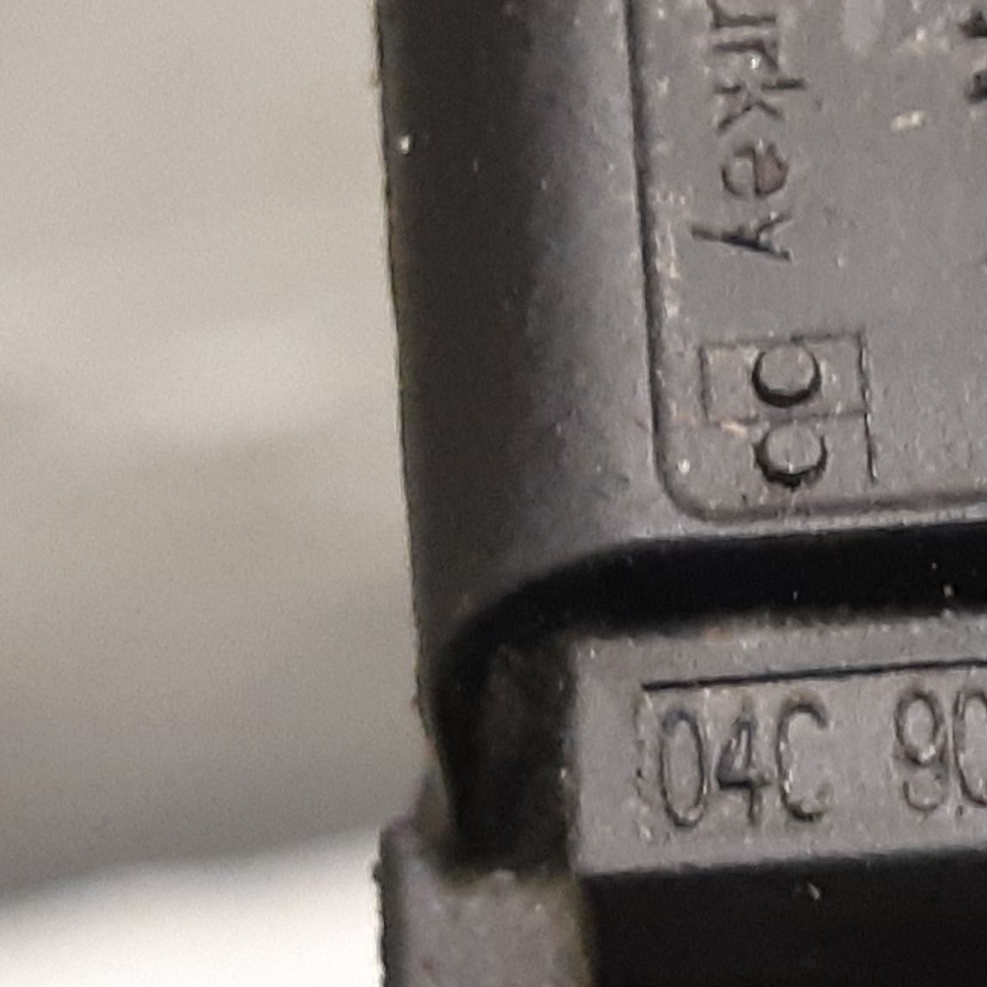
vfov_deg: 40.8
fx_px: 1323
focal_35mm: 41
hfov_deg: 39.8
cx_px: 744
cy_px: 411
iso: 250
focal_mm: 3.93
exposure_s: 1/33
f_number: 1.7
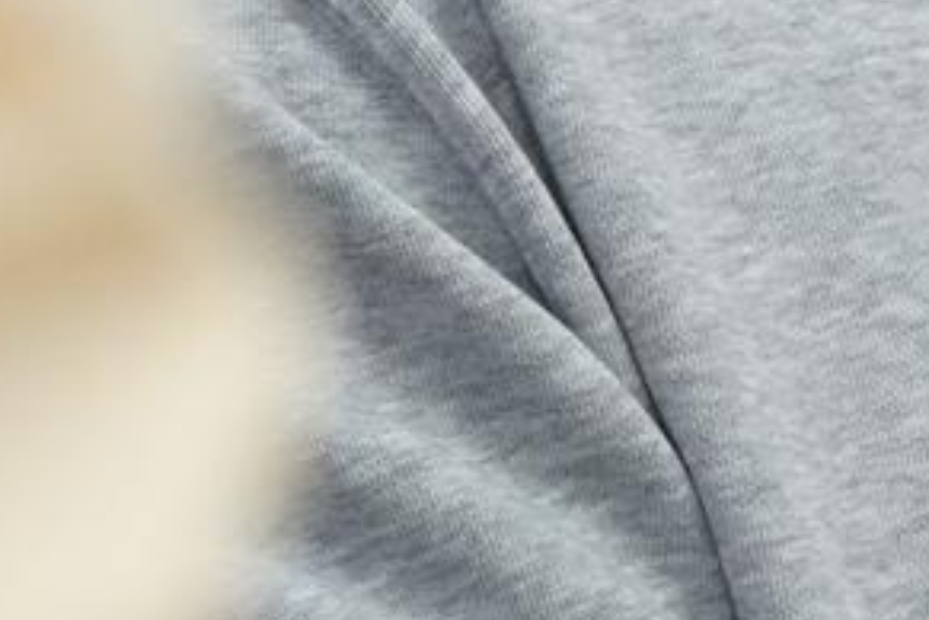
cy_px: -500
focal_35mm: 929
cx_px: 2174
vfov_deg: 1.5
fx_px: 23971
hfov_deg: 2.2
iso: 2500
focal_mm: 135
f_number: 4.5
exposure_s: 1/160
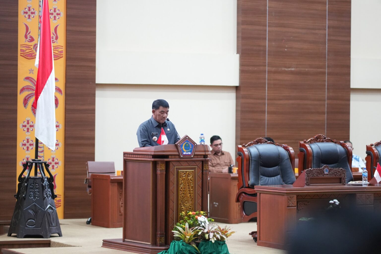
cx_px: 190
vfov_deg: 10.8
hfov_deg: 16.1
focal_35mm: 127
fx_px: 1344
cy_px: 127
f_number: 1.8
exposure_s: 1/160
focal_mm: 85
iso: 4000
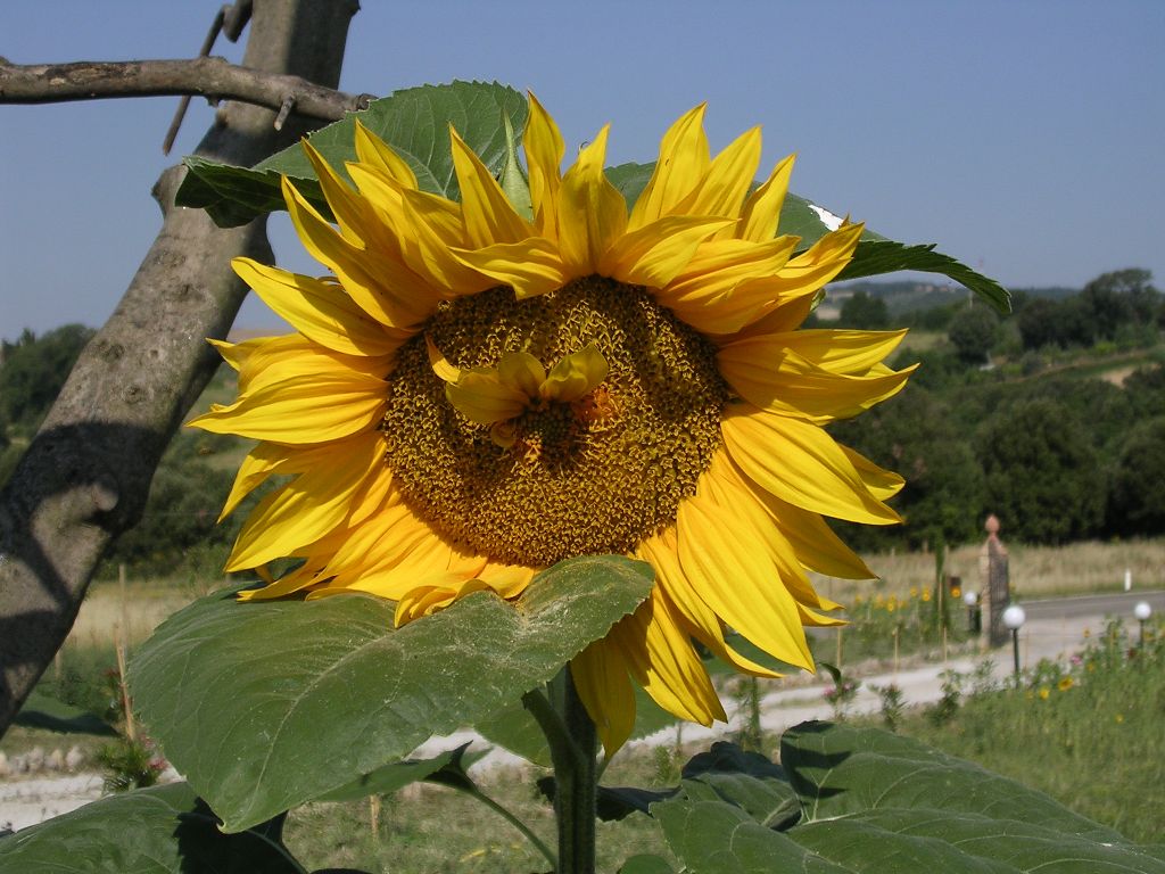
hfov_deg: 29.0
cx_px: 582
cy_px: 437
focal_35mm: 67
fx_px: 2255
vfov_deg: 21.9
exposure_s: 1/962
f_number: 3.6
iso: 100
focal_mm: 10.2
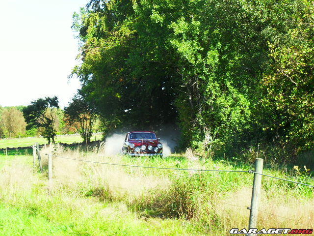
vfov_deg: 16.6
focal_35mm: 89
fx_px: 807
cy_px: 118
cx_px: 157
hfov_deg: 22.0
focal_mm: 15.7
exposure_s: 1/180
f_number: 5.5
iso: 100
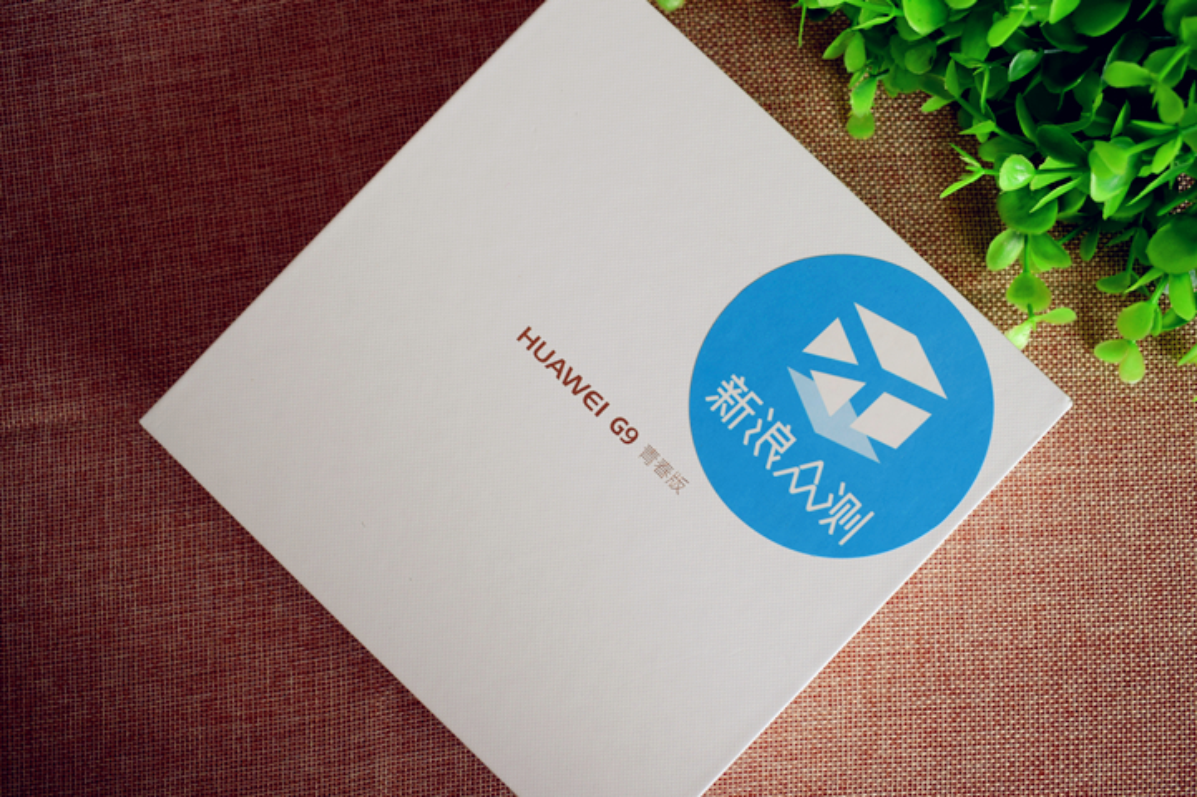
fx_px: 1396
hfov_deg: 46.4
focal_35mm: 42
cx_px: 598
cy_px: 398
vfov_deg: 31.9
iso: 400
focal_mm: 28
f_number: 5.6
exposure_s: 1/125
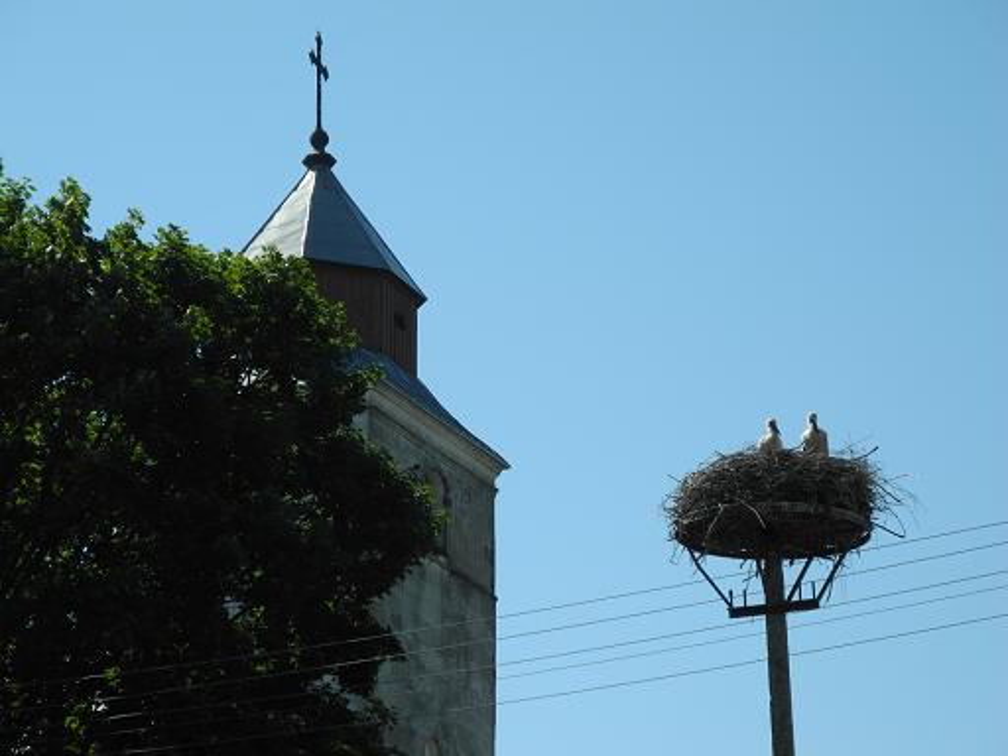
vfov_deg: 12.5
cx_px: 504
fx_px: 3465
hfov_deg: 16.6
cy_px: 378
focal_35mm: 119
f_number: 4.5
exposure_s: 1/1000
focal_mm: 25.4
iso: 100
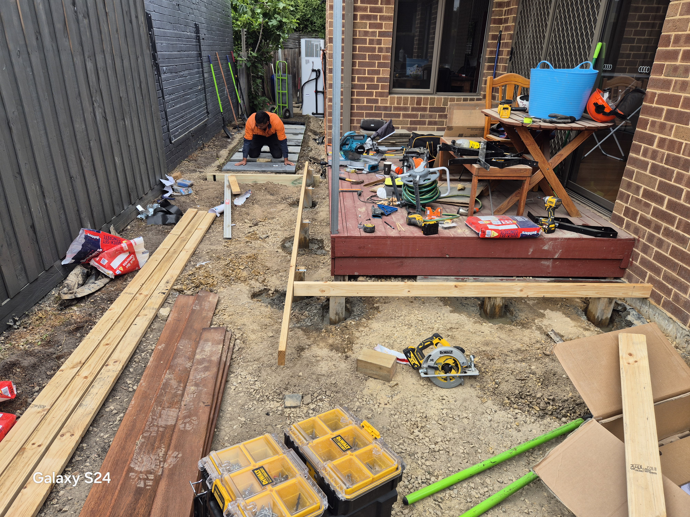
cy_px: 258
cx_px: 345
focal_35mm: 23
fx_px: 458
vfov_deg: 58.9
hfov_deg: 73.9
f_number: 1.8
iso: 25
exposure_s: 1/624
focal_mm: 5.4
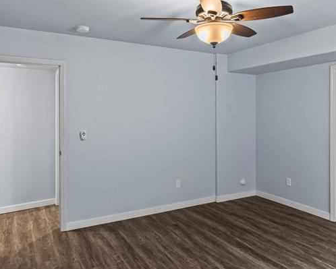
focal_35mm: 27
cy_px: 121
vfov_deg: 53.1
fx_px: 269
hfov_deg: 64.0
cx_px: 177
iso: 800
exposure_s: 1.6
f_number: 8
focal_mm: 14
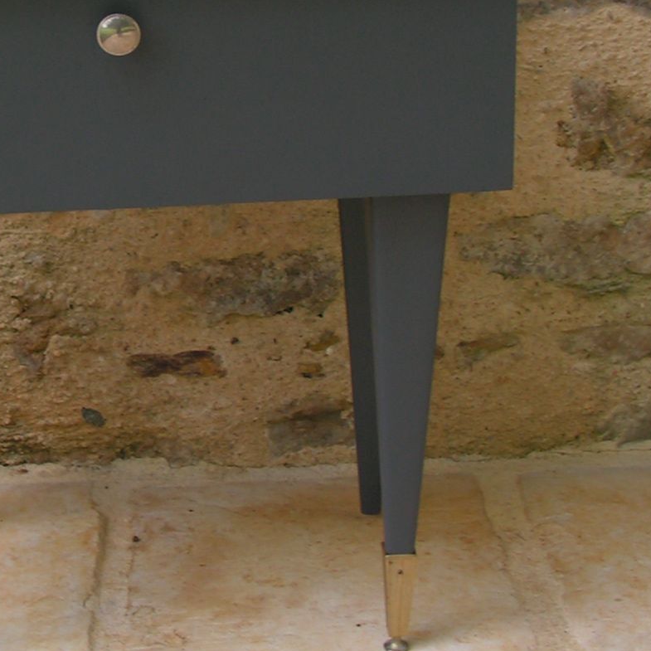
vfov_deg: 20.8
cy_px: 184
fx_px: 1766
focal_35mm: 83
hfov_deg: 20.6
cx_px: 113
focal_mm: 6
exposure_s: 1/100
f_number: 3.2
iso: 64
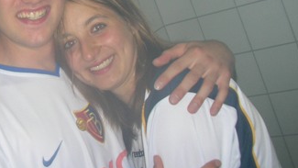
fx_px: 593
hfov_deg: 27.3
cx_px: 36
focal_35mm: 75
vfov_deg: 15.6
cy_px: -29
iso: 50
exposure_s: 1/60.1
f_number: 3
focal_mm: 5.8
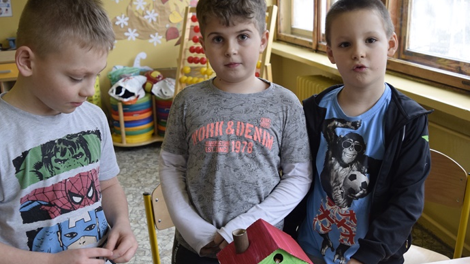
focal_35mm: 41
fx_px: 511
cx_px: 221
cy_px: 168
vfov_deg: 28.9
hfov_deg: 49.4
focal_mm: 18
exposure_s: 1/30
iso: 720
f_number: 4
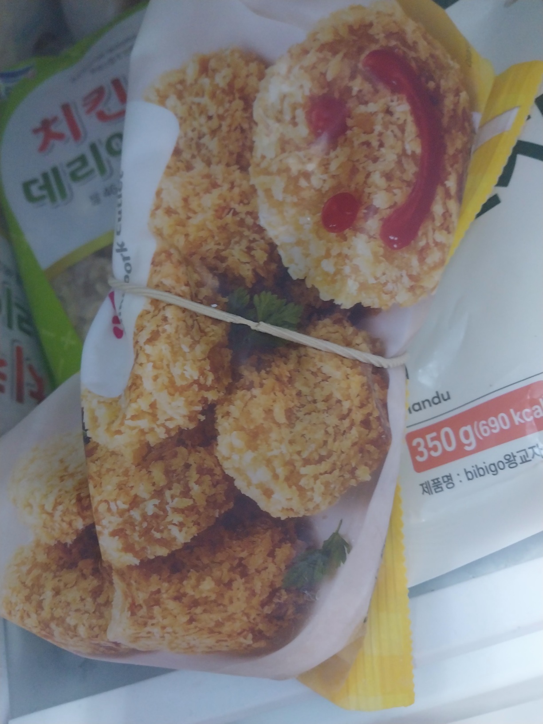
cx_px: 272
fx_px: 544
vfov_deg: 67.3
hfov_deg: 53.1
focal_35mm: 26
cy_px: 362
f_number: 1.8
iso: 500
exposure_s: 1/24
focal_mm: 4
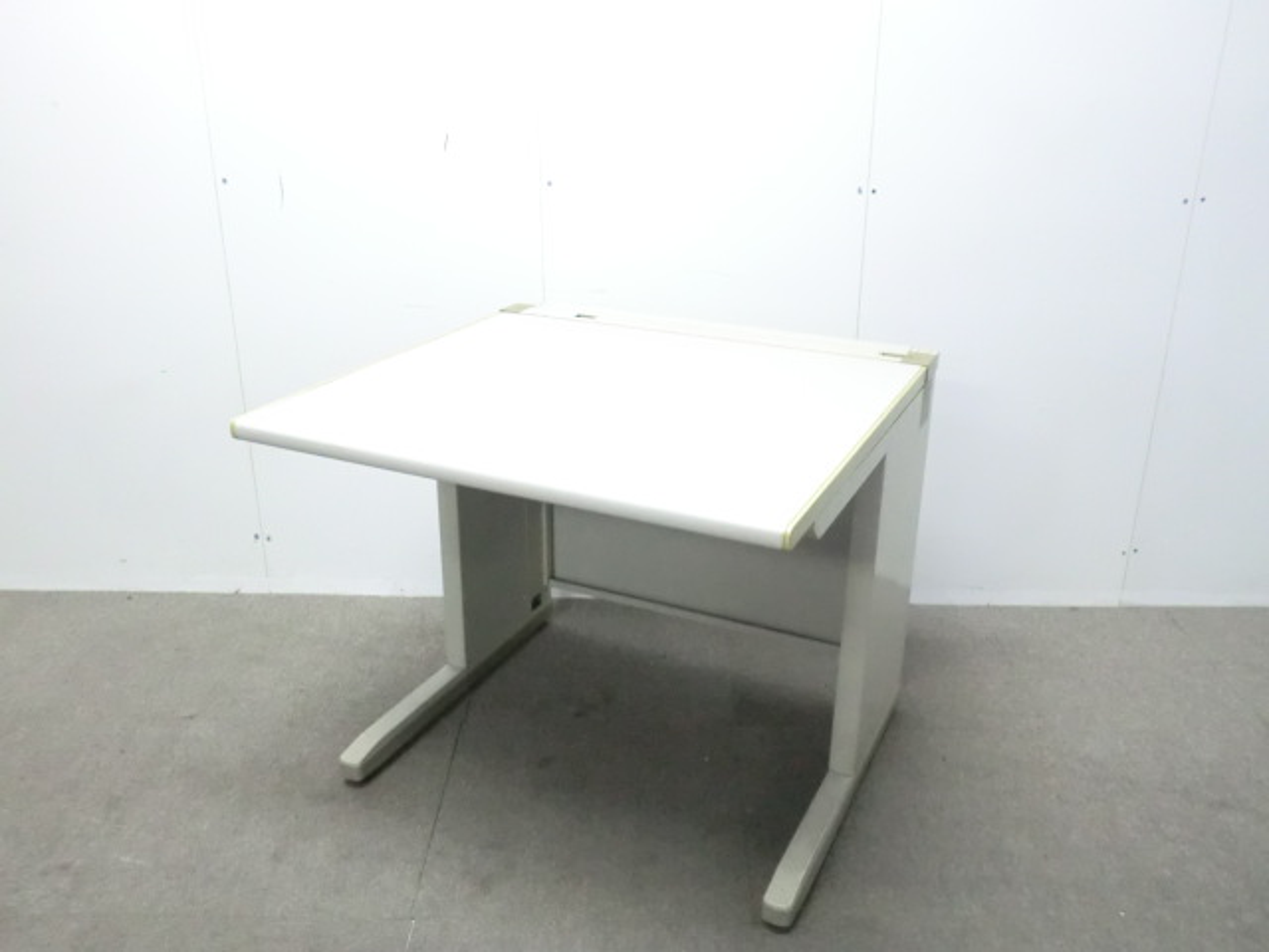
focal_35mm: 32
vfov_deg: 44.2
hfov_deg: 56.8
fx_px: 1173
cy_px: 476
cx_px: 634
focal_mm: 5.8
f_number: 3.5
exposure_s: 1/40
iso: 800
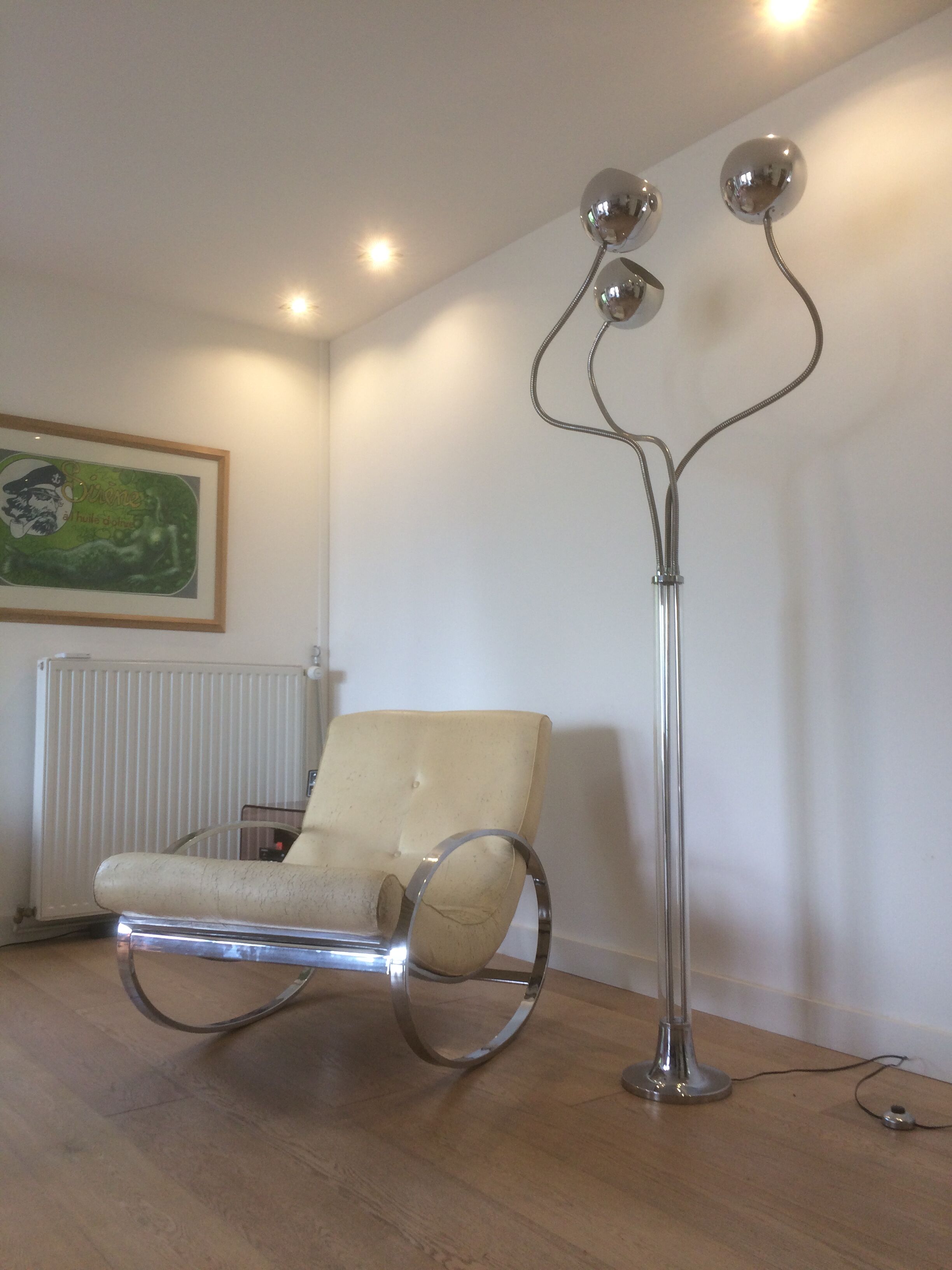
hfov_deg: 48.2
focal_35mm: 29
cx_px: 476
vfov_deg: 61.7
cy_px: 635
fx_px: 1063
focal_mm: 4.15
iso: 50
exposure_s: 1/50
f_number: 2.2
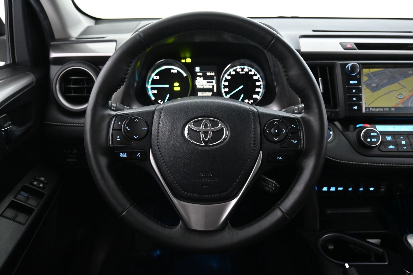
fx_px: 336
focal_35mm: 29
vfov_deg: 44.6
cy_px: 138
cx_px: 206
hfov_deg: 63.2
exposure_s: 1/30
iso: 4500
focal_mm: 19.5
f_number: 3.8
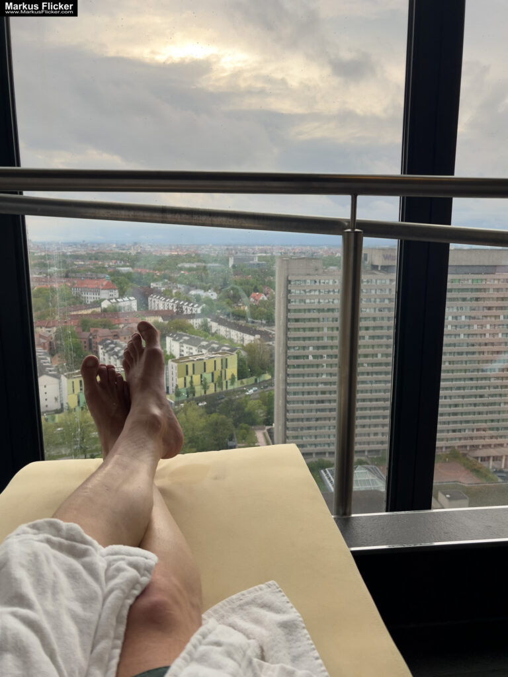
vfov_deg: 67.3
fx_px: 509
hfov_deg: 53.1
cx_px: 254
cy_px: 338
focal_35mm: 26
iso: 50
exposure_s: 1/560
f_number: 1.5
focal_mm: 5.7
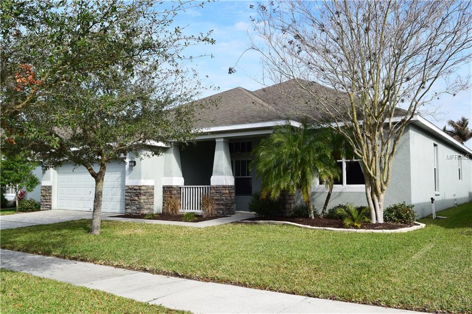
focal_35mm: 33
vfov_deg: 39.9
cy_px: 157
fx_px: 433
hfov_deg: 57.2
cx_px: 236
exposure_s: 1/500
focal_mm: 22
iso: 400
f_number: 11
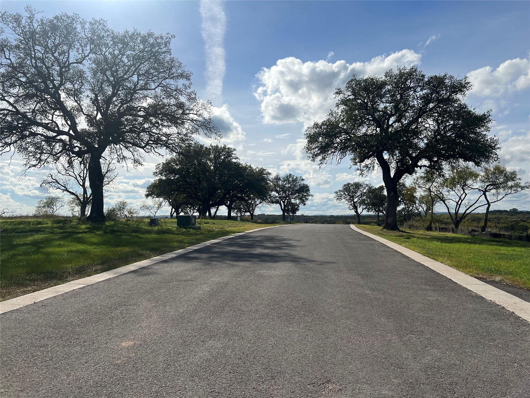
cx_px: 265
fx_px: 398
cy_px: 199
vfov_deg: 53.1
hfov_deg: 67.3
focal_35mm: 26
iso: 50
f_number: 1.5
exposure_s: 1/10309
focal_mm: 5.7
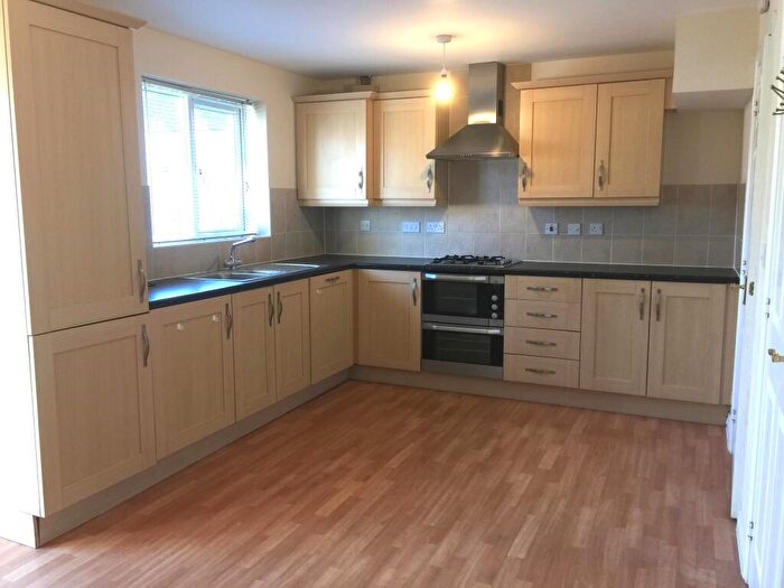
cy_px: 294
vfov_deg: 48.2
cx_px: 392
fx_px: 657
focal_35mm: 29
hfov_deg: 61.7
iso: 32
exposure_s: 1/33
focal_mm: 4.15
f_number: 2.2
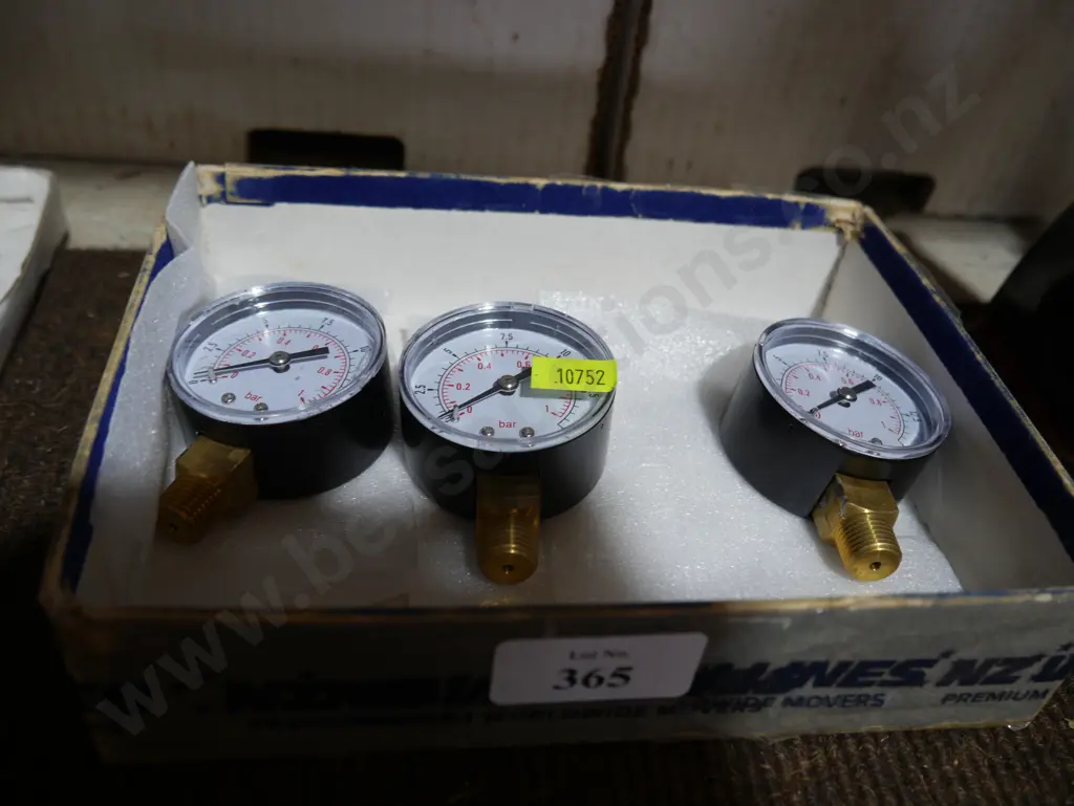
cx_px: 537
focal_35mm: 30
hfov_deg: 59.9
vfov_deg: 46.8
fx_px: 931
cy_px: 403
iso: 200
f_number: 3.6
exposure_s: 1/60
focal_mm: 15
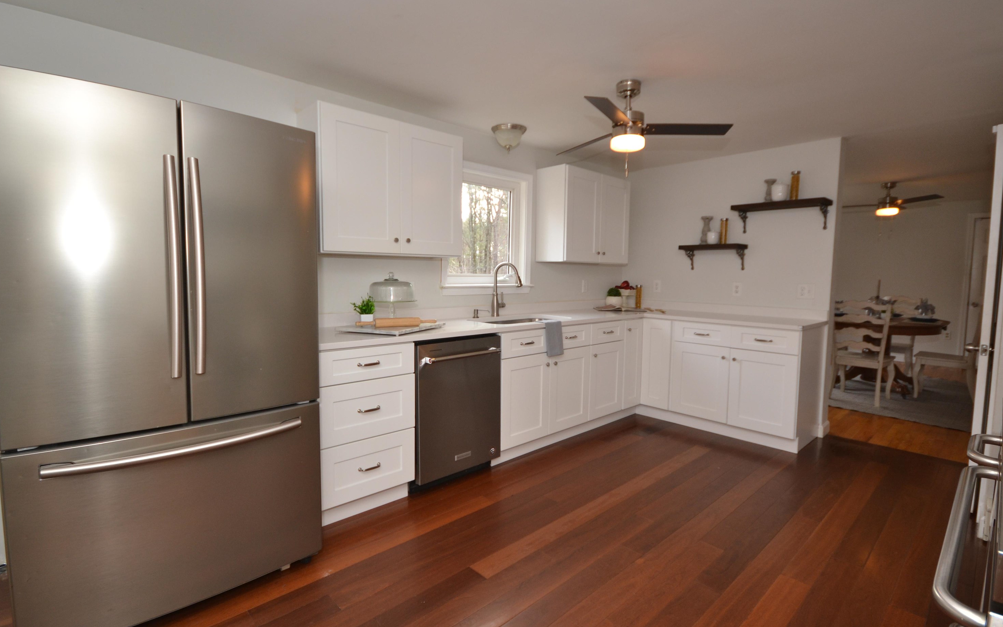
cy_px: 304
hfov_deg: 92.6
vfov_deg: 66.4
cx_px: 513
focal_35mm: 18
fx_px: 479
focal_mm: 11
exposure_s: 1/60
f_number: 5.6
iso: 400
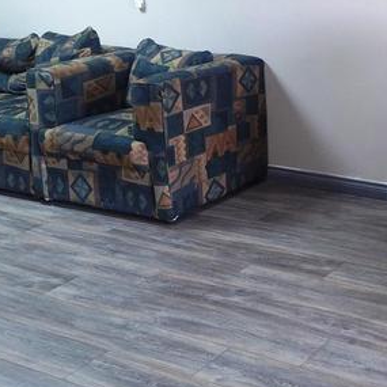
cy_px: 52
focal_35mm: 57
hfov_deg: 27.2
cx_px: 441
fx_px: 721
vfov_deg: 29.0
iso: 200
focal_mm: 5.54
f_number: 1.8
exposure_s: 1/50
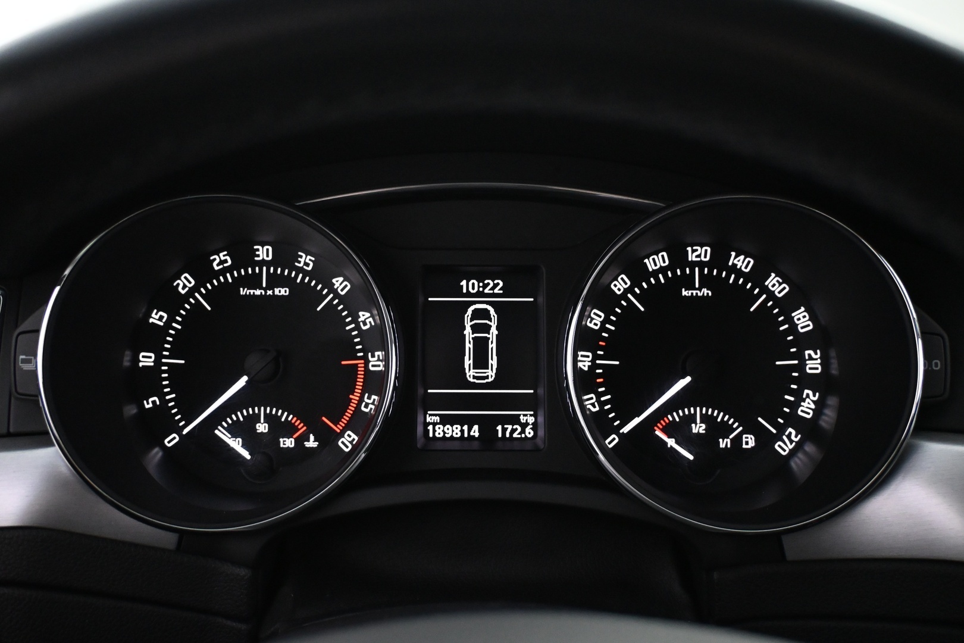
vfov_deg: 34.2
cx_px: 482
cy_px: 322
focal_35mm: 39
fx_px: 1044
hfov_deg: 49.6
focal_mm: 26
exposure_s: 1/60
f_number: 4.5
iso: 4500
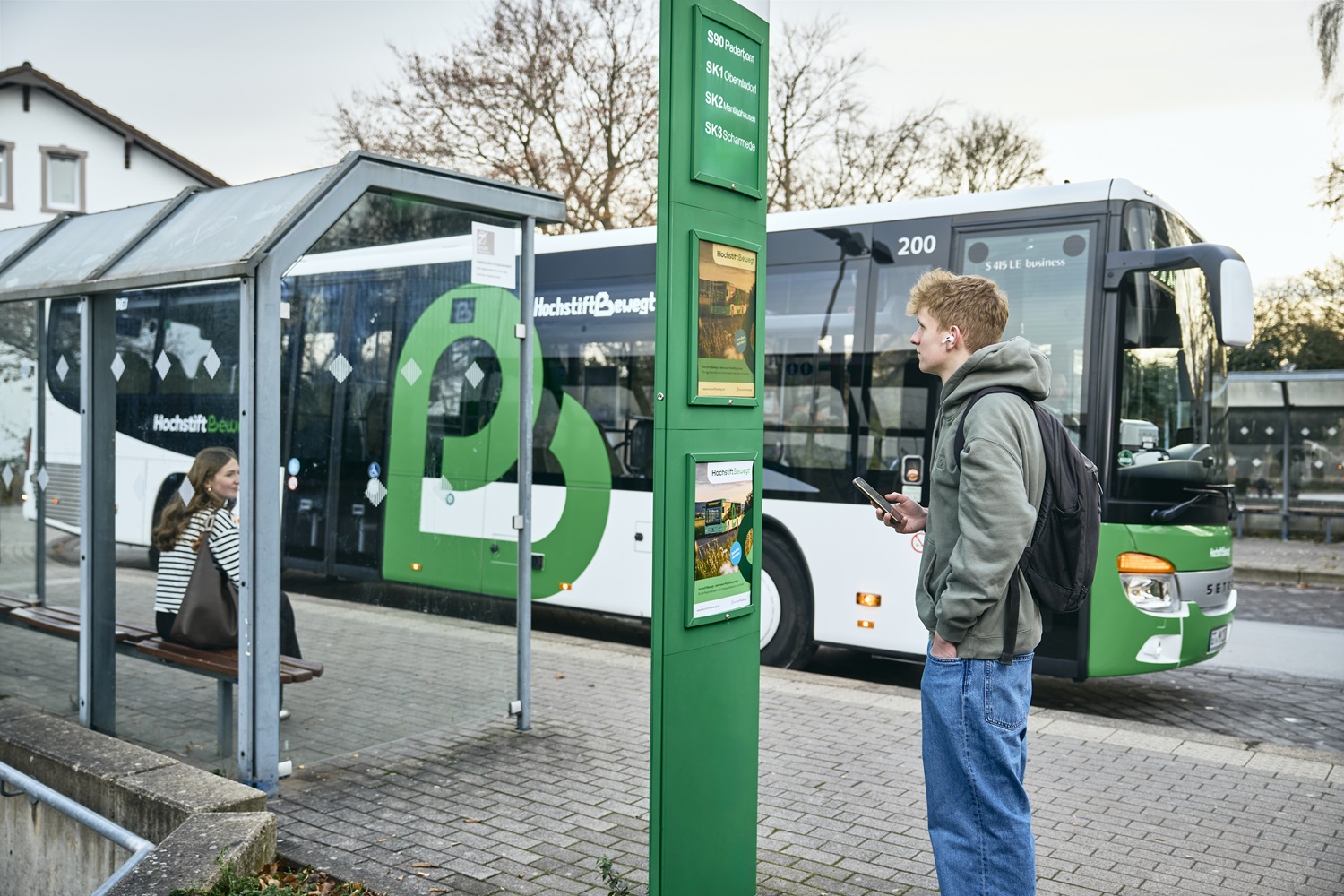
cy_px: 448
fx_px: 1157
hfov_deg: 60.3
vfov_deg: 42.3
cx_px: 672
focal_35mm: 31
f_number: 2.8
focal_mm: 31
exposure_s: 1/200
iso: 400
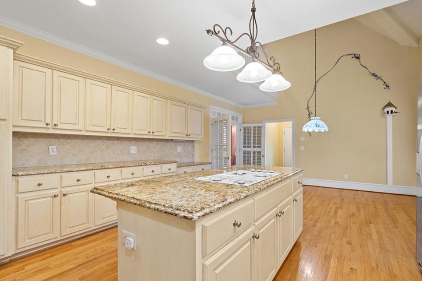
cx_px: 219
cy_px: 146
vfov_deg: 70.4
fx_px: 199
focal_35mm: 17
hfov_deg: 93.2
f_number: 6.3
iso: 1250
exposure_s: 1/20
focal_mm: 16
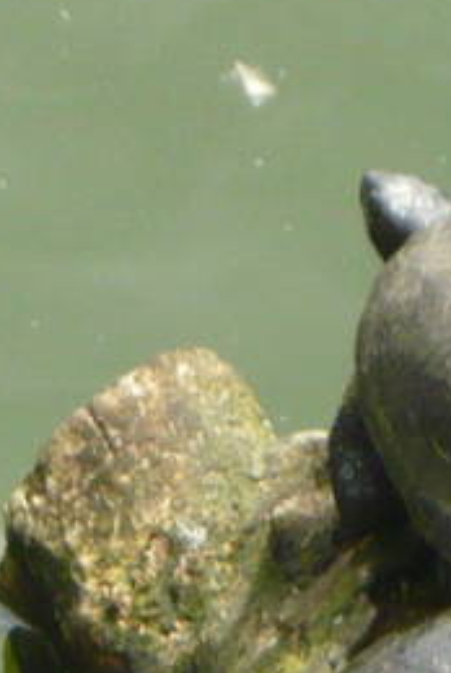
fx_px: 11975
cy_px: 872
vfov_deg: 3.2
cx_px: 10
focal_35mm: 639
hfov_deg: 2.2
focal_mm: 16.5
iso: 200
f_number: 5.1
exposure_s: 1/400
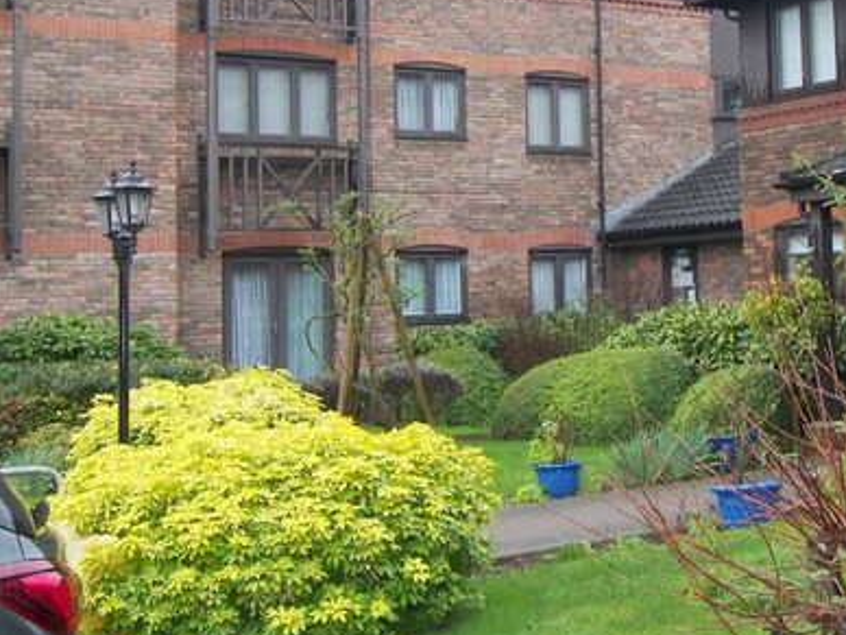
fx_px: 1589
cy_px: 156
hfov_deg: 29.1
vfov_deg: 22.4
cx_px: 691
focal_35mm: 65
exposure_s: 1/40
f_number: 3.2
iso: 80
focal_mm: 7.7
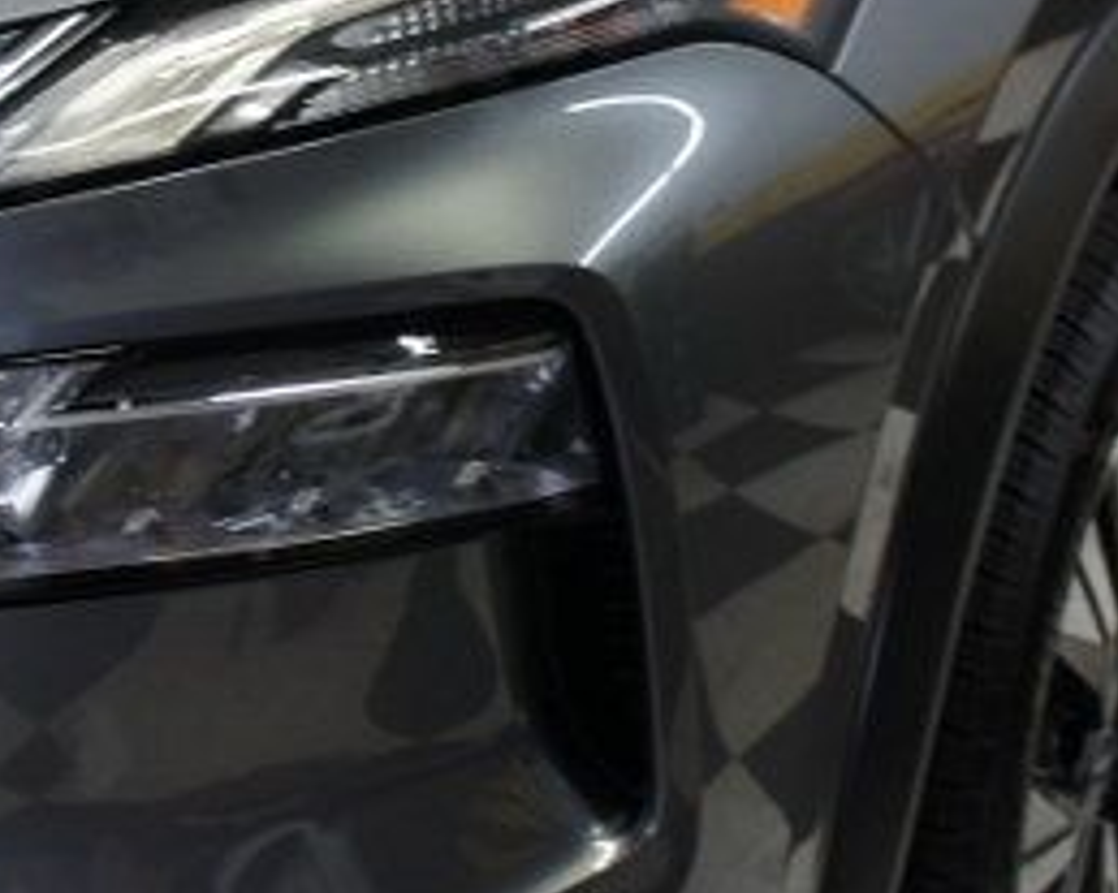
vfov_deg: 15.2
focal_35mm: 100
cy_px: 123
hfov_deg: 19.0
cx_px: 224
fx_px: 3308
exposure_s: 1/30
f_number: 3.5
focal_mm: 18
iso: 200
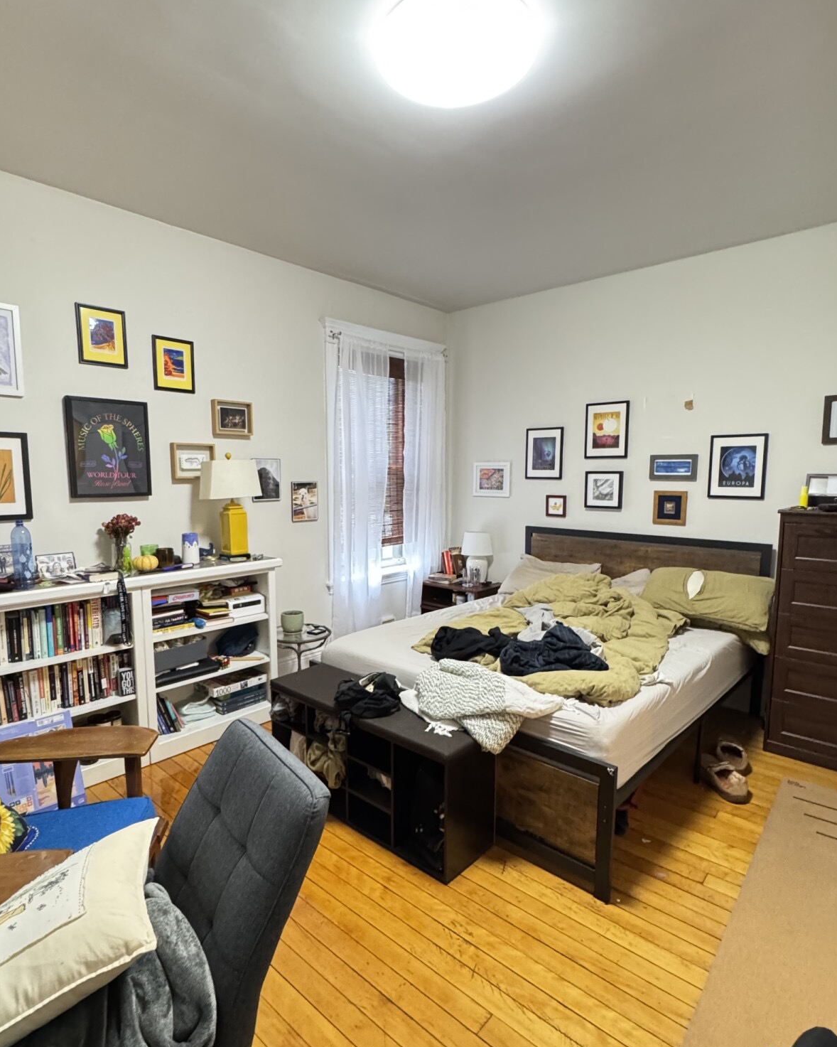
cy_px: 539
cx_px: 396
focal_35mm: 19
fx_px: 588
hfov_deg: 70.8
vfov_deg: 83.3
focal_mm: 2.22
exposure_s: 1/60
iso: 1000
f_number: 2.2
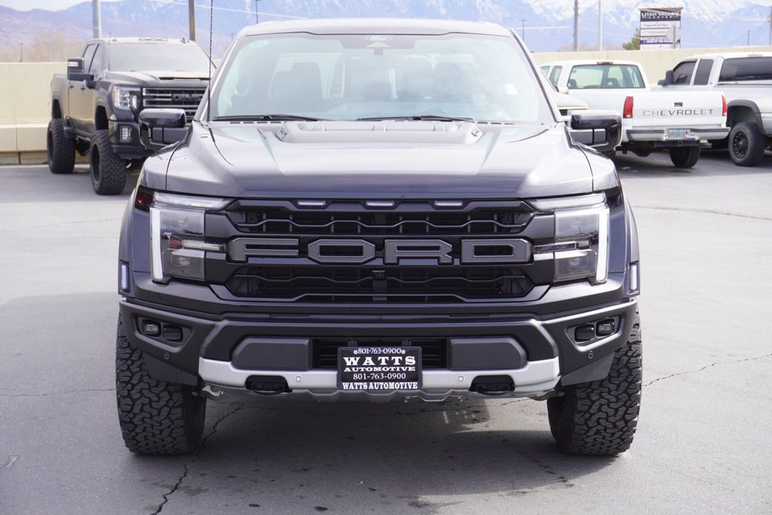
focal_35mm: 60
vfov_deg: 22.7
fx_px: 1287
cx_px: 386
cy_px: 258
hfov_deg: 33.4
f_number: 6.3
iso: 100
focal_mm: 40
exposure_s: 1/100
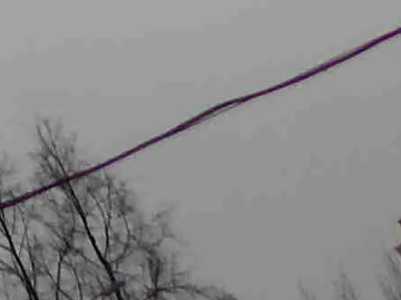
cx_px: -887
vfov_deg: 6.8
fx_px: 2084
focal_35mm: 180
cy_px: -796
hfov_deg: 8.7
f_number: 3
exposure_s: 1/250
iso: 125
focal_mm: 4
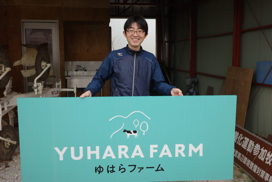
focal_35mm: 40
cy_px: 91
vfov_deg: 33.4
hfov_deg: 48.5
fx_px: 302
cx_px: 136
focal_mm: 26
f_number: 2.8
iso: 200
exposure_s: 1/200
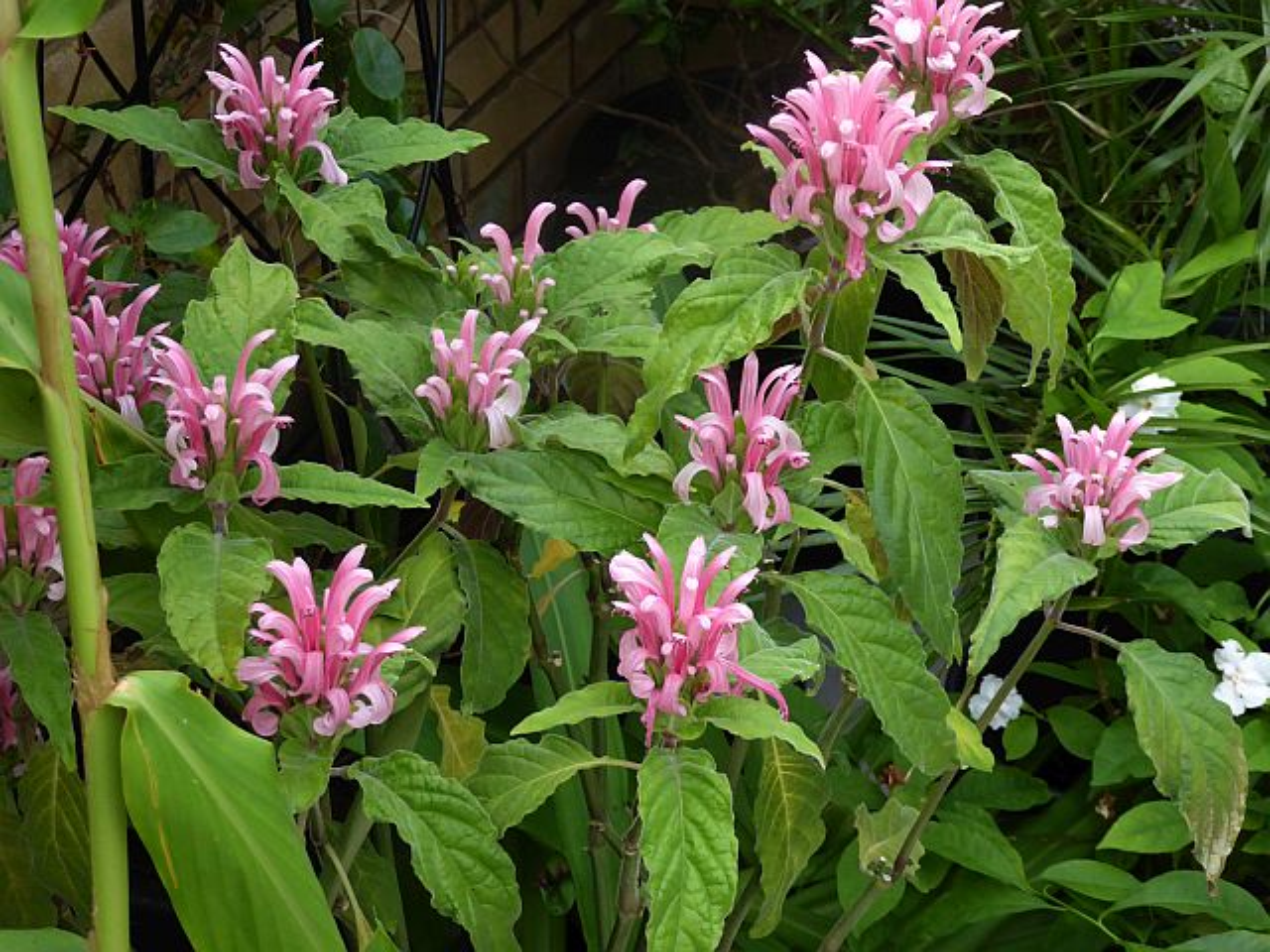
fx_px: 3339
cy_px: 476
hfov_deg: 21.5
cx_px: 635
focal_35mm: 91
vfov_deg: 16.2
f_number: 4.8
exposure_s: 1/60
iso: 400
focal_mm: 15
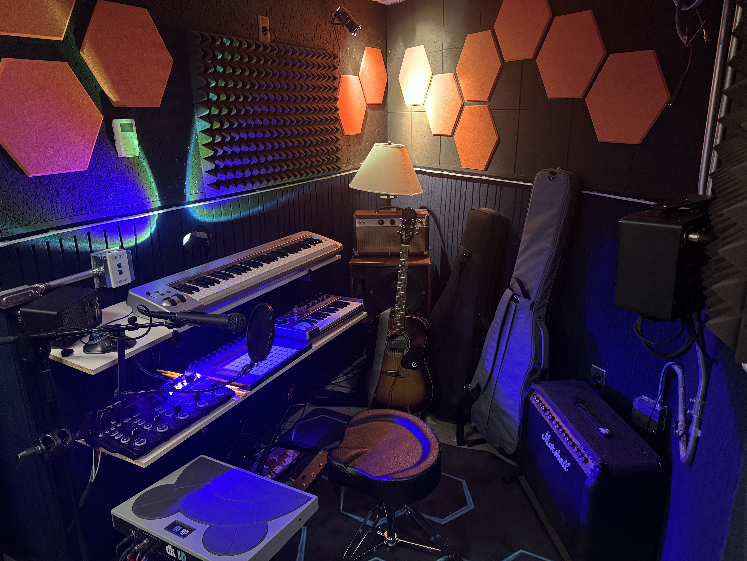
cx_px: 374
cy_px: 280
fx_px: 518
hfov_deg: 71.6
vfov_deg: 56.8
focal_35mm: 24
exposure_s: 1/30
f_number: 1.78
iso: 1000
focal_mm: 6.76
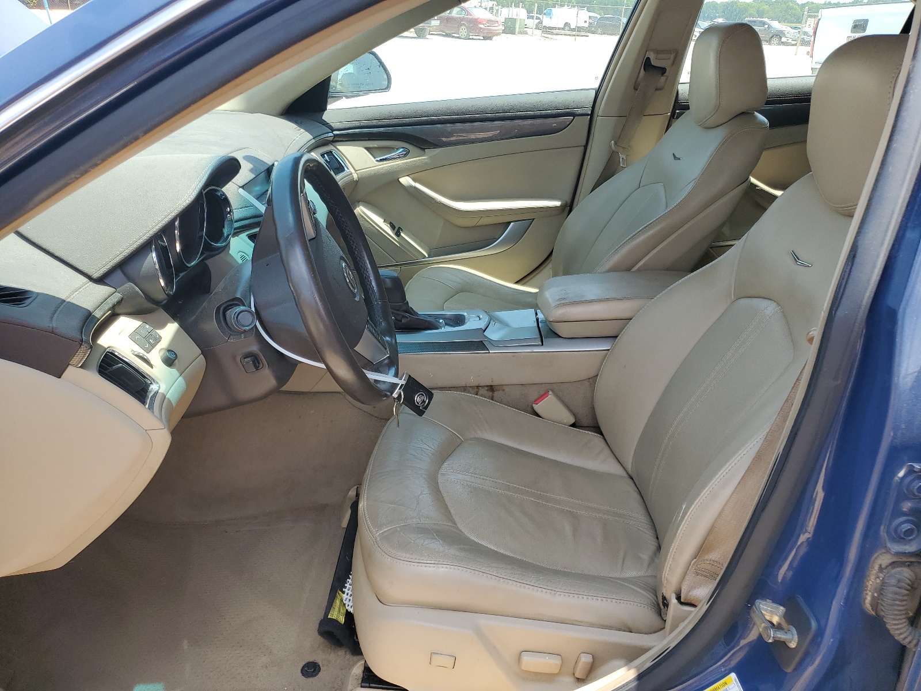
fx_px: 692
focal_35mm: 26
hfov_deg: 67.3
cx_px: 460
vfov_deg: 53.1
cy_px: 346
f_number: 1.5
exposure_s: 1/714
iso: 50
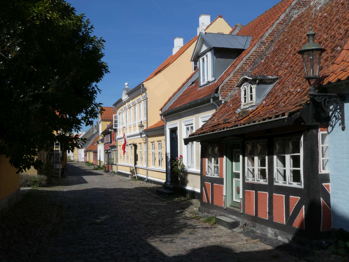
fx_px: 403
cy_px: 131
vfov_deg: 36.0
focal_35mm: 40
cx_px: 174
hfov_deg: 46.8
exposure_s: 1/320
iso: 80
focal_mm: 7.2
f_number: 8
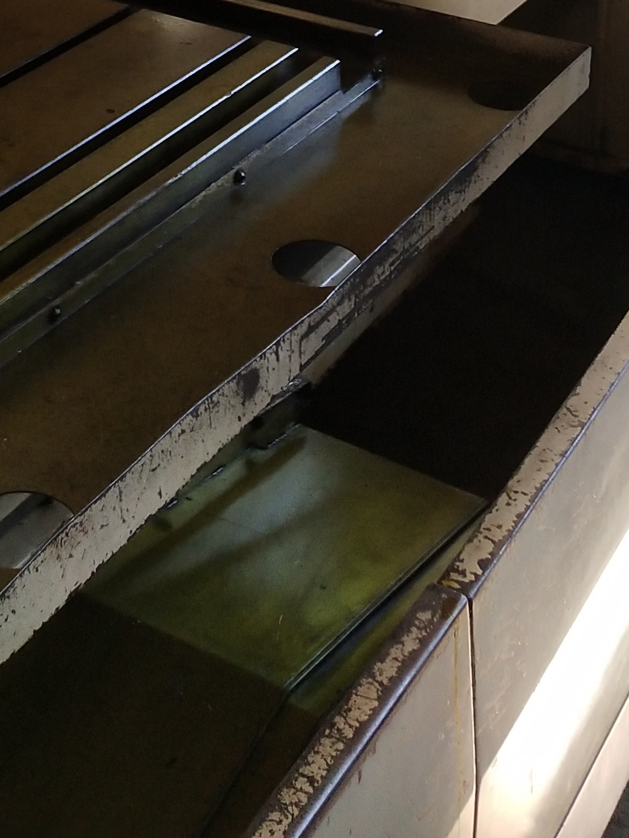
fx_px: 1938
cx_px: 110
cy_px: -276
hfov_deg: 18.2
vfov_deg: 21.8
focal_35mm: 80
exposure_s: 1/50
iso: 245
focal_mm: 3.95
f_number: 1.8
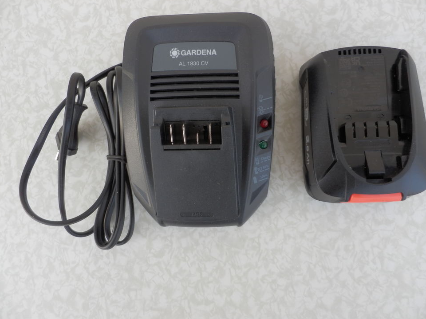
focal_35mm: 25
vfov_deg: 54.9
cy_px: 160
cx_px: 219
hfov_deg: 69.4
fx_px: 308
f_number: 3
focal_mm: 4.2
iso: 80
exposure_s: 1/80
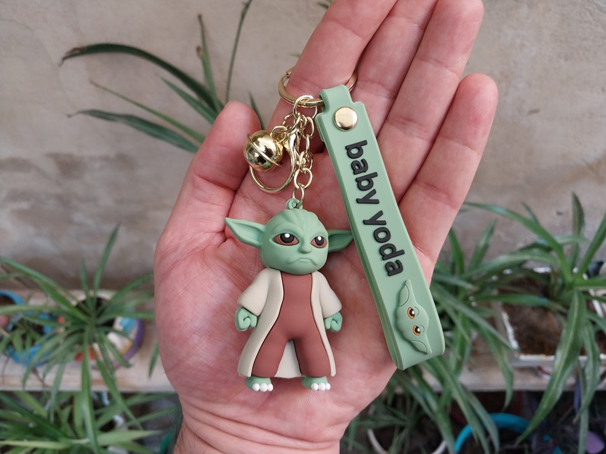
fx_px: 455
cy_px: 227
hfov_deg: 67.3
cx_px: 303
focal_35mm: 26
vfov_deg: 53.1
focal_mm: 4
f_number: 1.8
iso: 80
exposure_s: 1/25
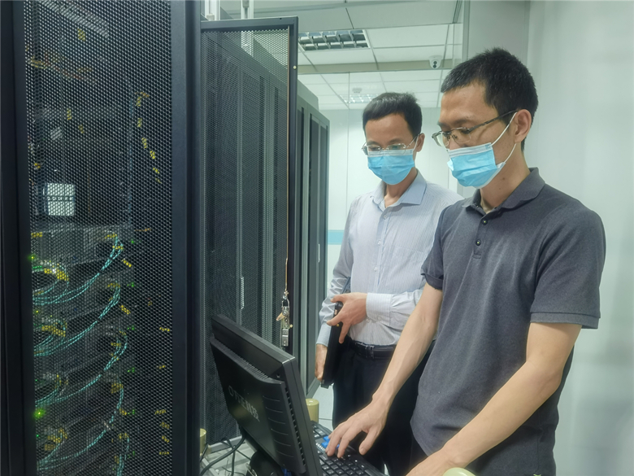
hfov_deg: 65.3
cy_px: 238
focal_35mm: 27
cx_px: 317
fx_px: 495
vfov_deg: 51.4
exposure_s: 1/33.3
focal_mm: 6.71
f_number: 1.9
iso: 320
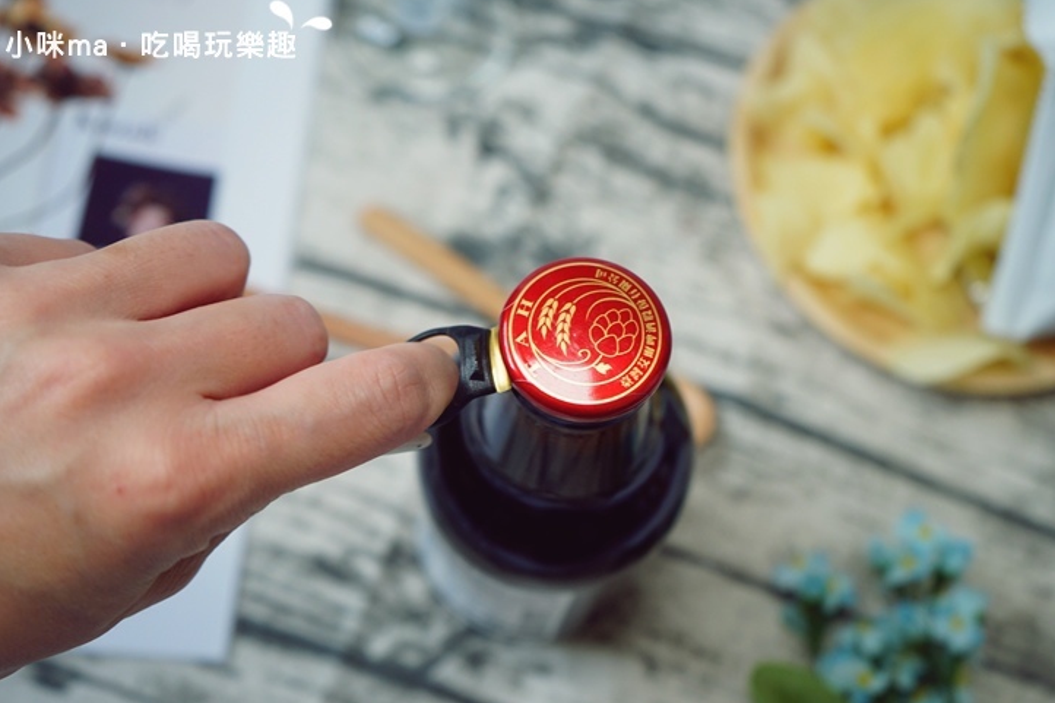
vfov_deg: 32.6
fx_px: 1201
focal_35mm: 41
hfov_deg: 47.4
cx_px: 558
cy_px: 382
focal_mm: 37
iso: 500
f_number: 4
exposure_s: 1/60
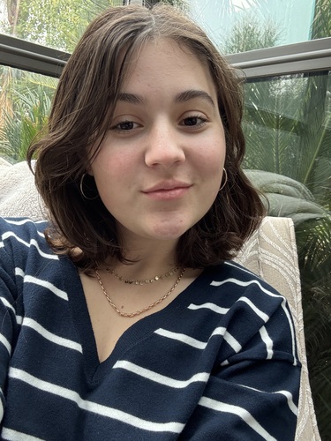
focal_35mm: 30
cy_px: 220
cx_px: 166
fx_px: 382
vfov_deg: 60.0
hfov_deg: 46.8
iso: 125
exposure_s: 1/60
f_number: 1.9
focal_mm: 2.69
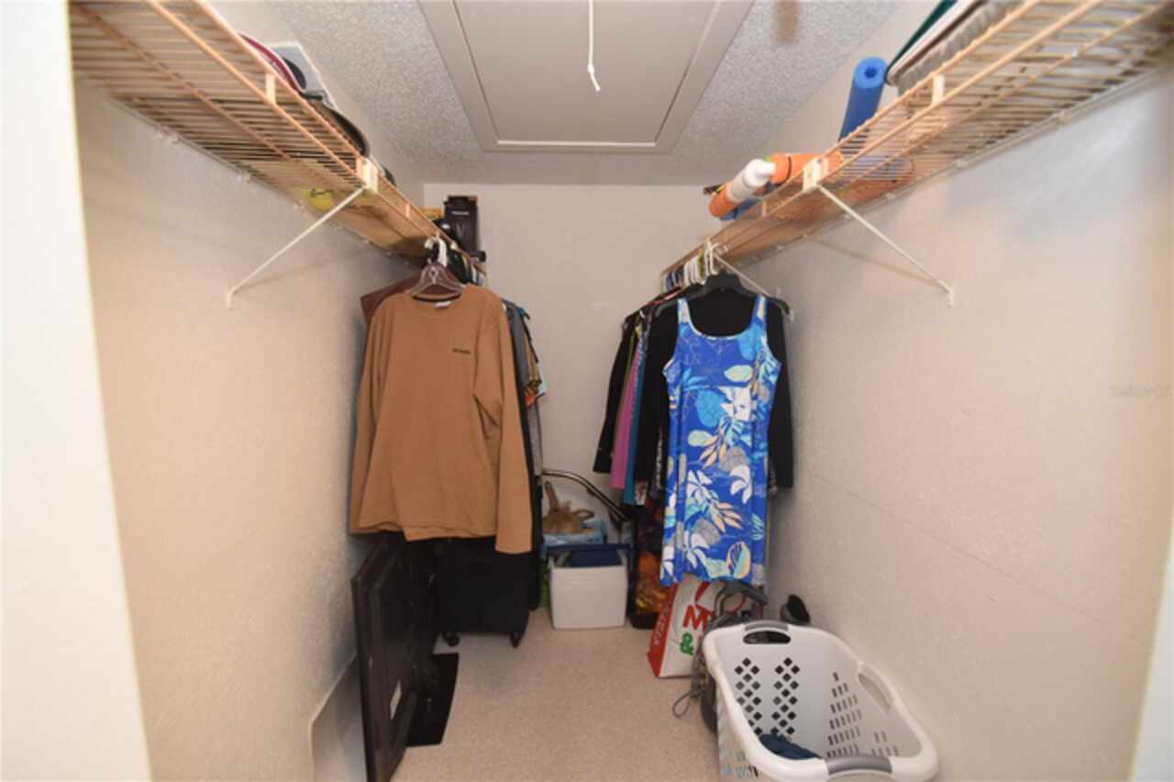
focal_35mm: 15
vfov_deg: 77.3
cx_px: 587
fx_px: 489
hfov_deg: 100.4
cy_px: 391
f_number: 4
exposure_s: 1/60
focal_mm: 10
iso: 800
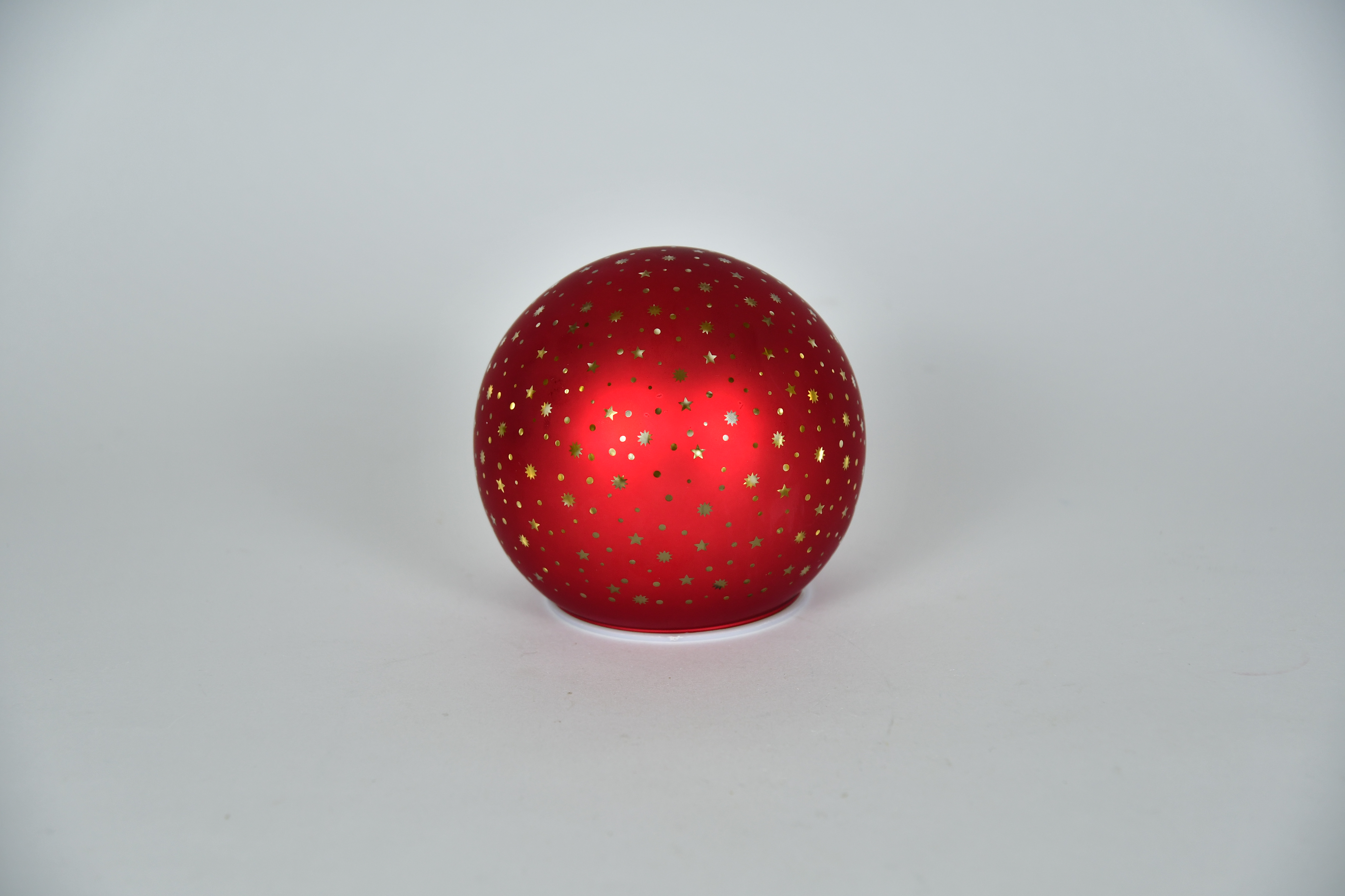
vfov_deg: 18.9
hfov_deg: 28.1
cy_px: 448
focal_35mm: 72
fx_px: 2690
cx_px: 672
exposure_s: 1/100
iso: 320
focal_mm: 48
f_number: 3.5
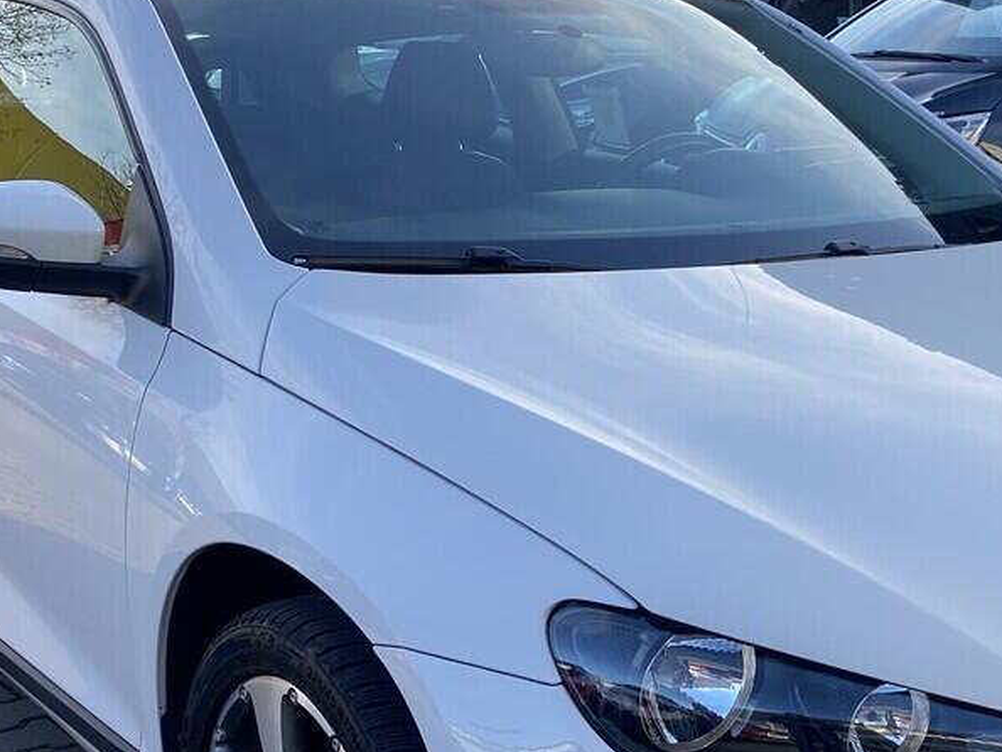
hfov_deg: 30.6
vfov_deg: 23.0
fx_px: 1824
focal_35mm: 63
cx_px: 634
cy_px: 604
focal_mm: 4.25
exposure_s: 1/616
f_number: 1.8
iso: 32
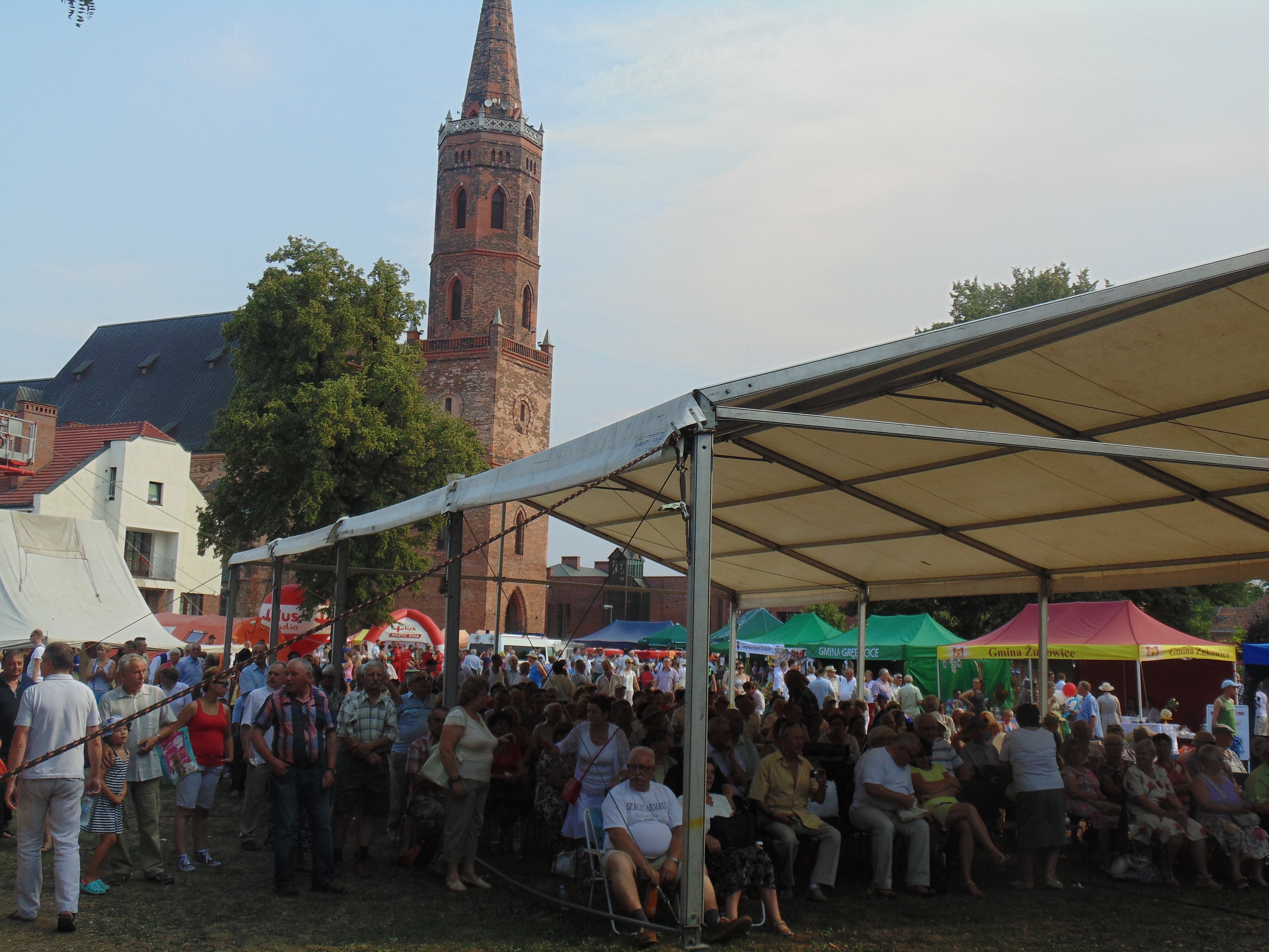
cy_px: 476
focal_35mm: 41
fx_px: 1503
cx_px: 634
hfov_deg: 45.8
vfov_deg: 35.1
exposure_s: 1/400
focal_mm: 7.4
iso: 80
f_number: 3.6
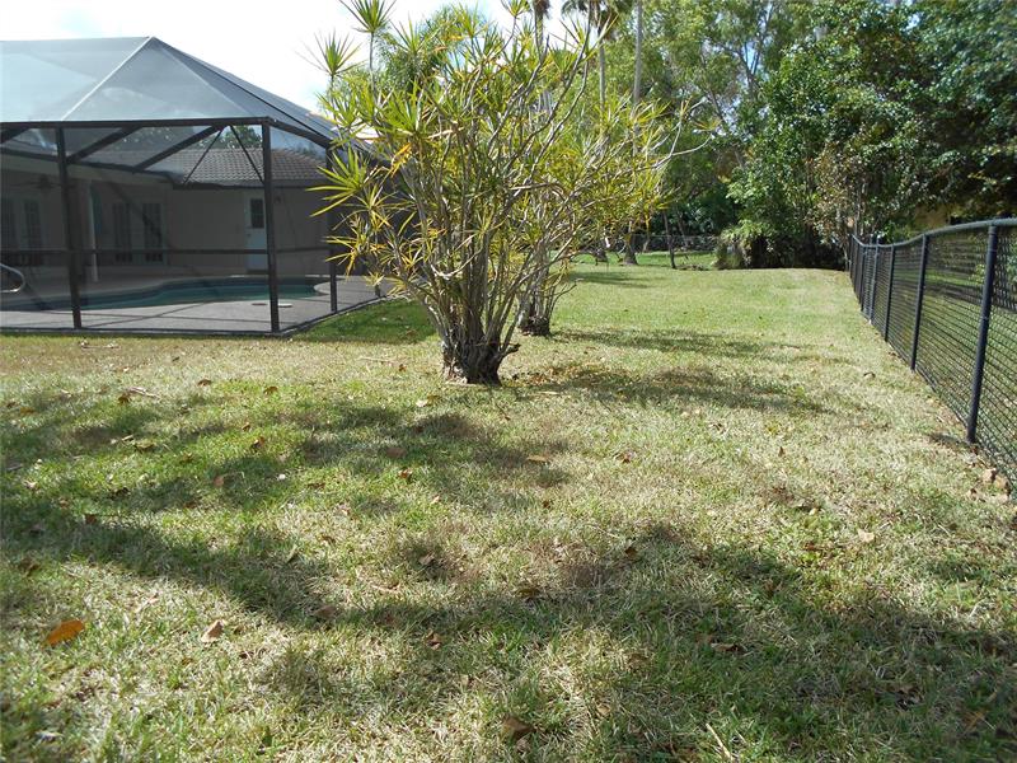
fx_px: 764
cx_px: 508
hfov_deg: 67.3
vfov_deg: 53.1
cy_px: 382
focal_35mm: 26
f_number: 3.2
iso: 80
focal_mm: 4.6
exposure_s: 1/640
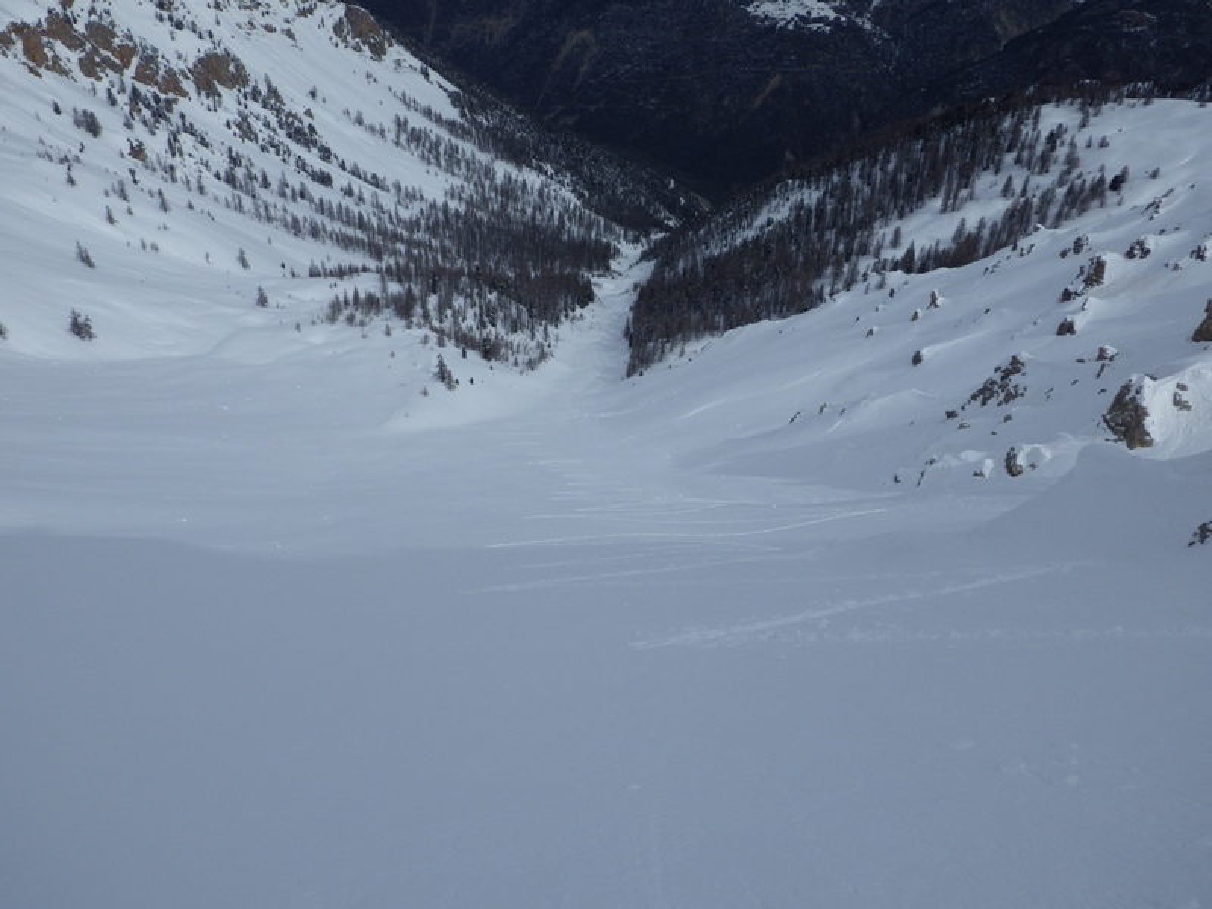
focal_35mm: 28
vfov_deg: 49.7
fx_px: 980
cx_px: 606
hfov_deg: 63.4
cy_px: 454
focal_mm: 5
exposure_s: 1/3200
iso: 125
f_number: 4.2
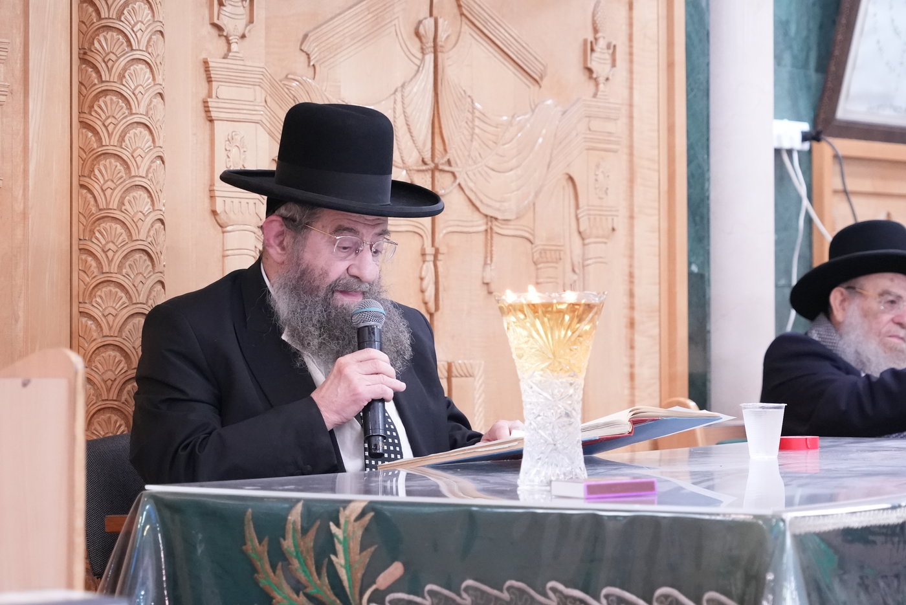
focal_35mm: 115
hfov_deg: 17.8
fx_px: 2896
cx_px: 453
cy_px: 302
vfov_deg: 11.9
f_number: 7.1
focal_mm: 115
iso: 12800
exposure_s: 1/200
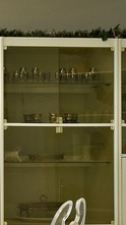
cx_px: -150
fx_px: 755
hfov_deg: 8.8
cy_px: 145
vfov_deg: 16.9
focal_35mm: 127
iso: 200
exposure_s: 1/3
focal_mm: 11
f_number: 9.5
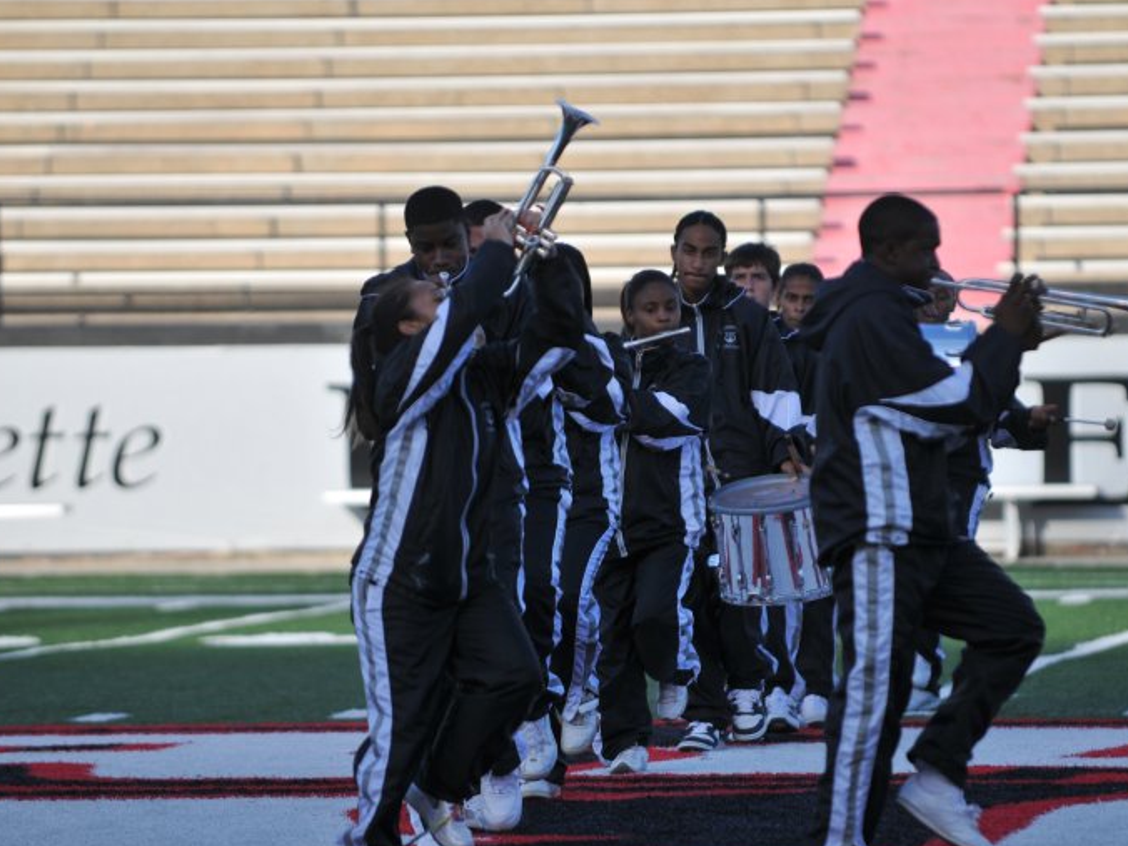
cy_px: 428
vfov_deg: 4.4
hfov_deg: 5.8
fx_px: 11112
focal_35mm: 341
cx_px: 646
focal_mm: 200
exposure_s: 1/2000
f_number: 2.8
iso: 200
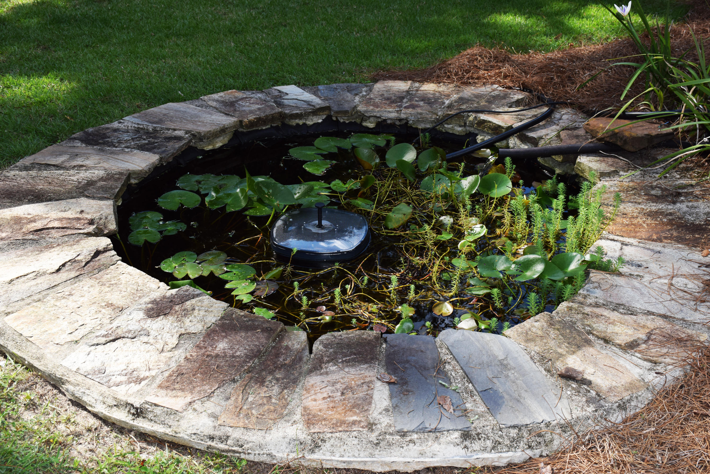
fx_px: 947
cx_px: 355
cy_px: 237
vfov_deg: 28.1
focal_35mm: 48
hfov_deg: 41.1
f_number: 9
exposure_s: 1/200
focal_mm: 32
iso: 100
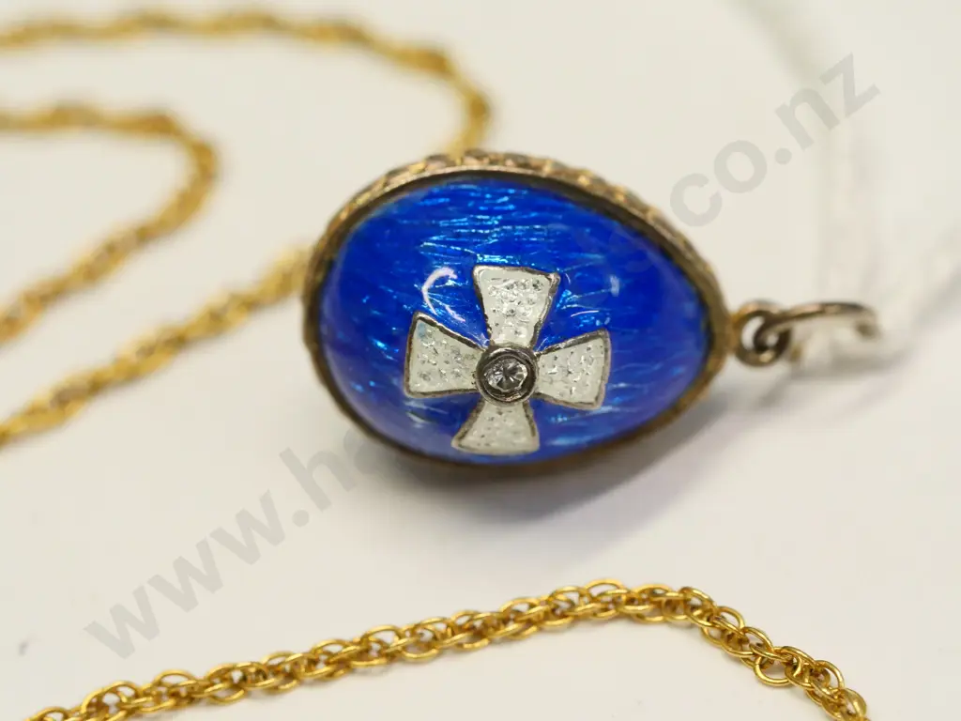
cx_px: 480
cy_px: 360
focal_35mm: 120
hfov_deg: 16.4
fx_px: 3331
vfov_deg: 12.3
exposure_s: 1/125
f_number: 5.6
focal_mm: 60
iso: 3200
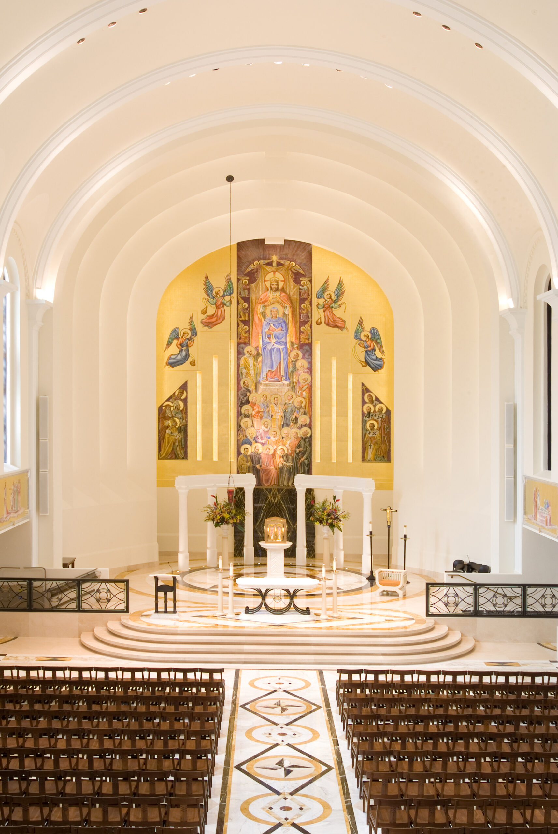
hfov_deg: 34.3
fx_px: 904
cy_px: 417
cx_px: 279
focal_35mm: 39
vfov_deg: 49.5
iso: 100
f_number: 11
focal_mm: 26
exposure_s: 1
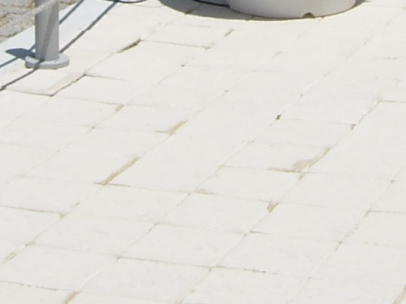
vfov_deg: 8.2
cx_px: 438
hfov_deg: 11.2
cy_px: -248
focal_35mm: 174
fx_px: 2040
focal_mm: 7.8
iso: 64
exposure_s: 1/1328
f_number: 4.8
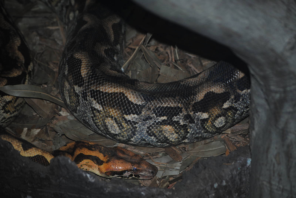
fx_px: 1062
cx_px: 148
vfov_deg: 10.7
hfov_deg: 15.9
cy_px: 99
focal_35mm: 129
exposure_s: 1/60
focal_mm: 86
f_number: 4.2
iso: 200
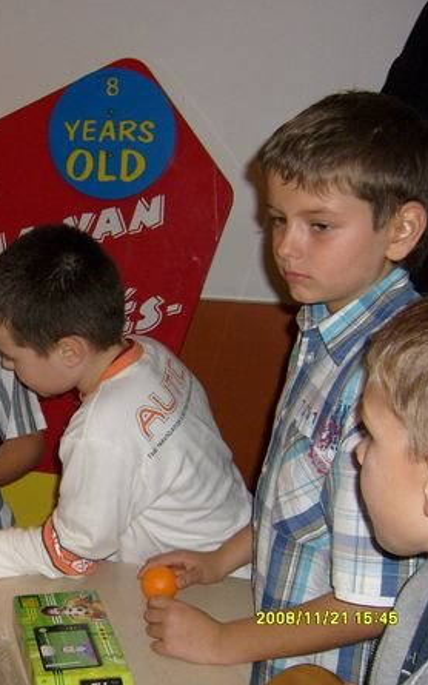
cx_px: 32
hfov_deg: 25.0
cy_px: 343
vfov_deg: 40.3
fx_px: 933
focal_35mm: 50
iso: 100
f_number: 2.8
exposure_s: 1/45
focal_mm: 5.8
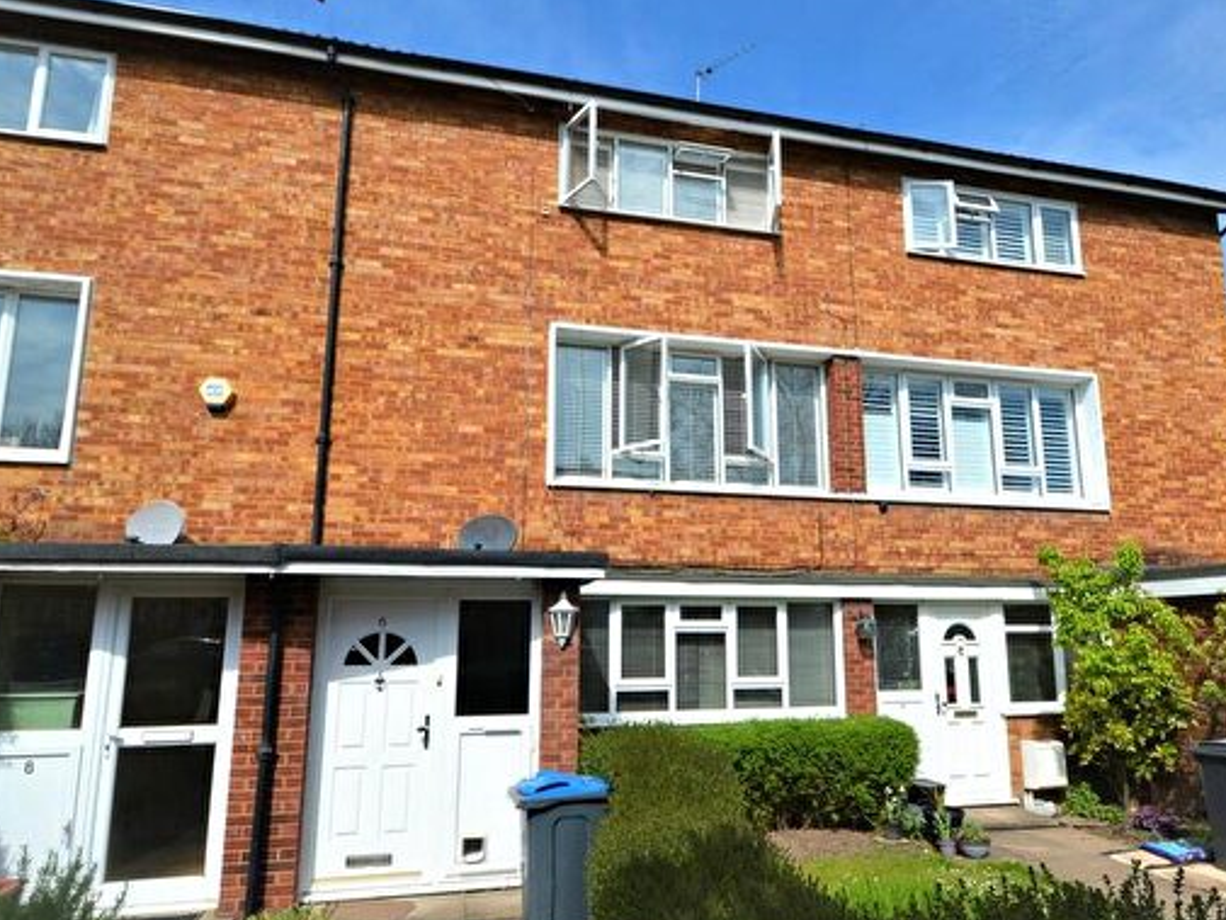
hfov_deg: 81.6
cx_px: 655
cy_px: 504
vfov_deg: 65.9
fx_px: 709
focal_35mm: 20
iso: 100
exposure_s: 1/250
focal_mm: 10
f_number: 8
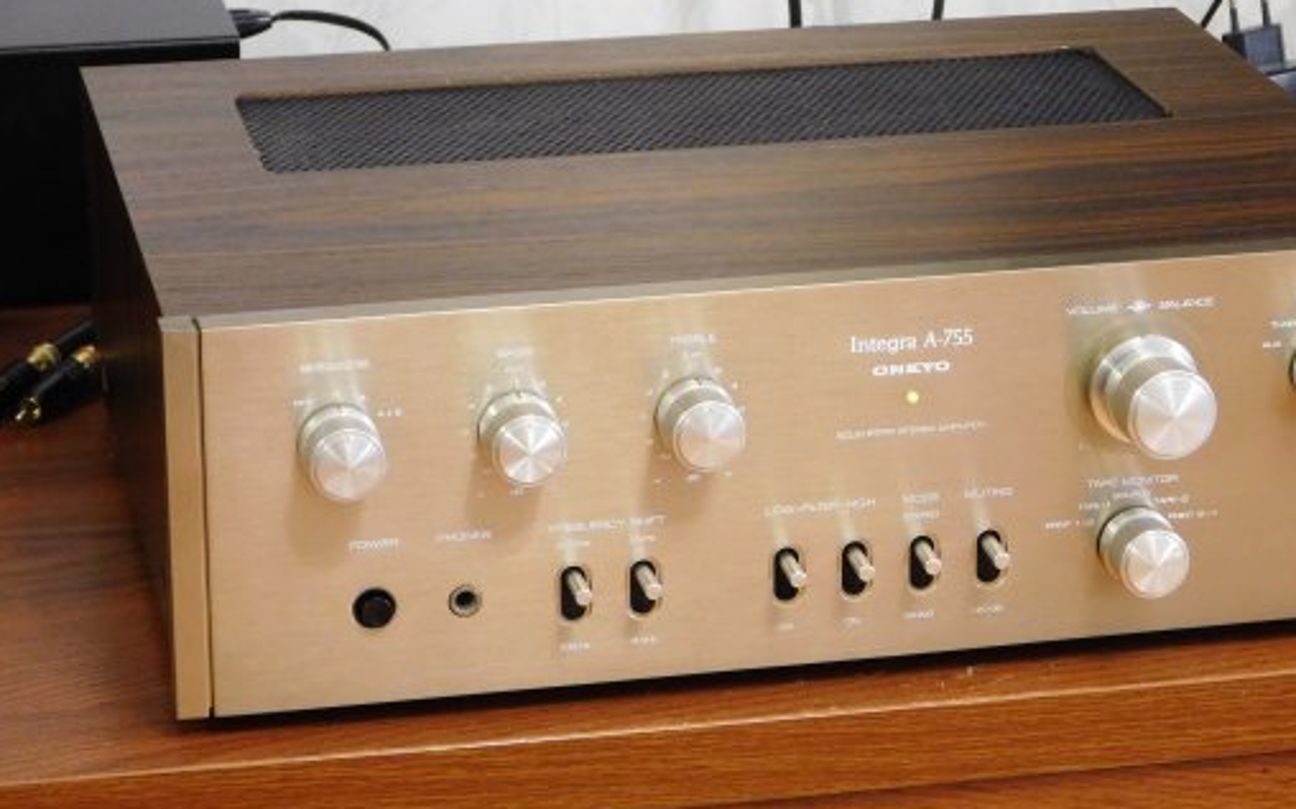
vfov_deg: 11.5
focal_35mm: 114
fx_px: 4025
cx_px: 763
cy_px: 255
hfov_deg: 18.3
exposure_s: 1/30
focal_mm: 16.1
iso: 800
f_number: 4.5
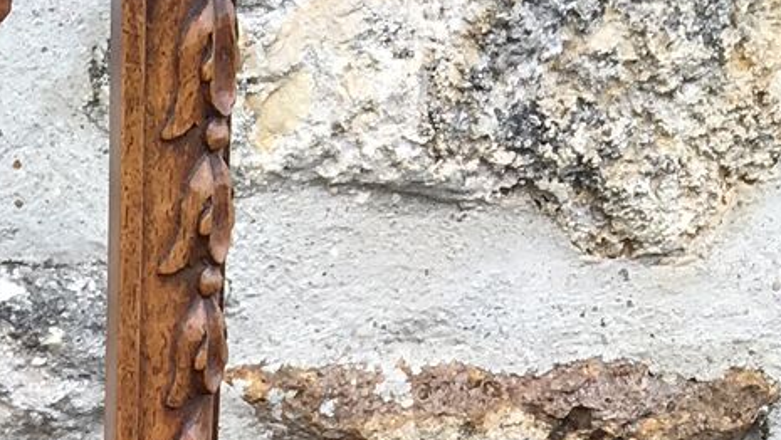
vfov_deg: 7.2
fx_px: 2838
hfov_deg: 14.5
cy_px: 1567
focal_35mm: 137
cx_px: -410
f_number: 2.2
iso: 25
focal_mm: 4.15
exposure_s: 1/247
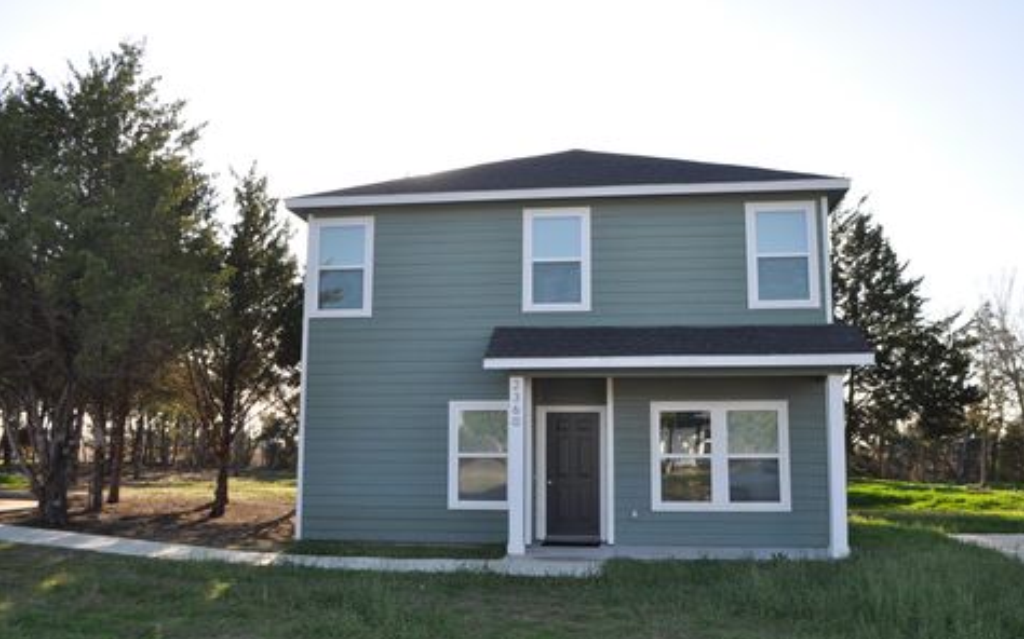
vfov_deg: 43.1
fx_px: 809
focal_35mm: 29
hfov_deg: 64.6
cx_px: 538
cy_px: 322
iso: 200
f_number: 9
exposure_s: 1/200
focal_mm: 18
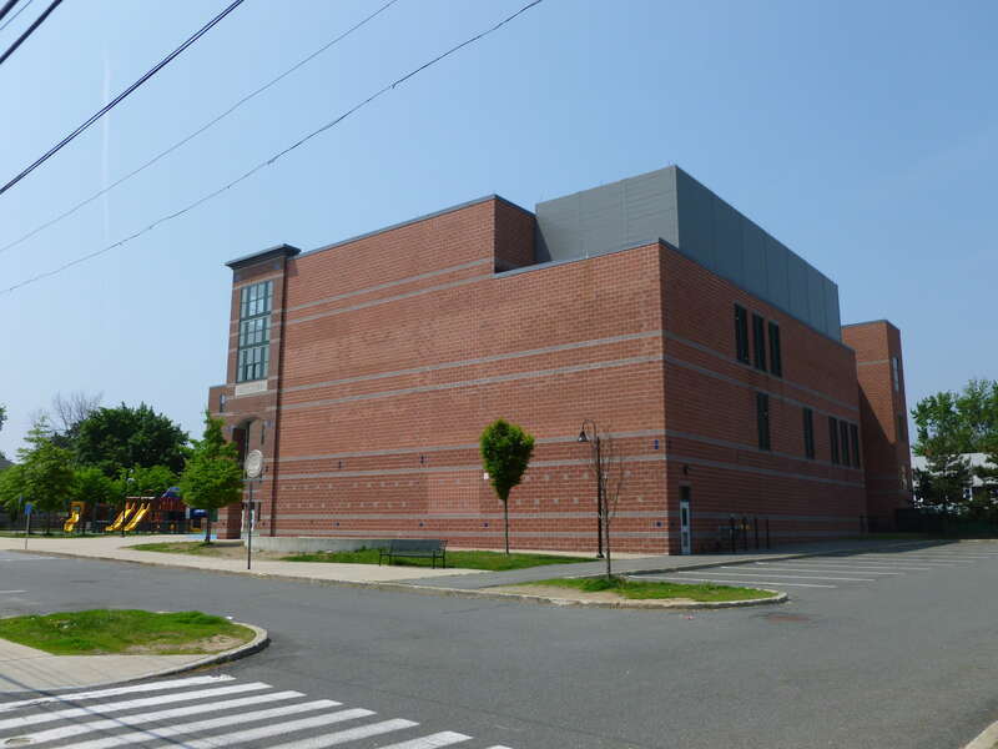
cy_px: 374
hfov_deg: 63.4
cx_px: 499
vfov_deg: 49.7
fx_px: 807
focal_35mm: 28
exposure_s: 1/1300
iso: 100
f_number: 3.3
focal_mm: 5
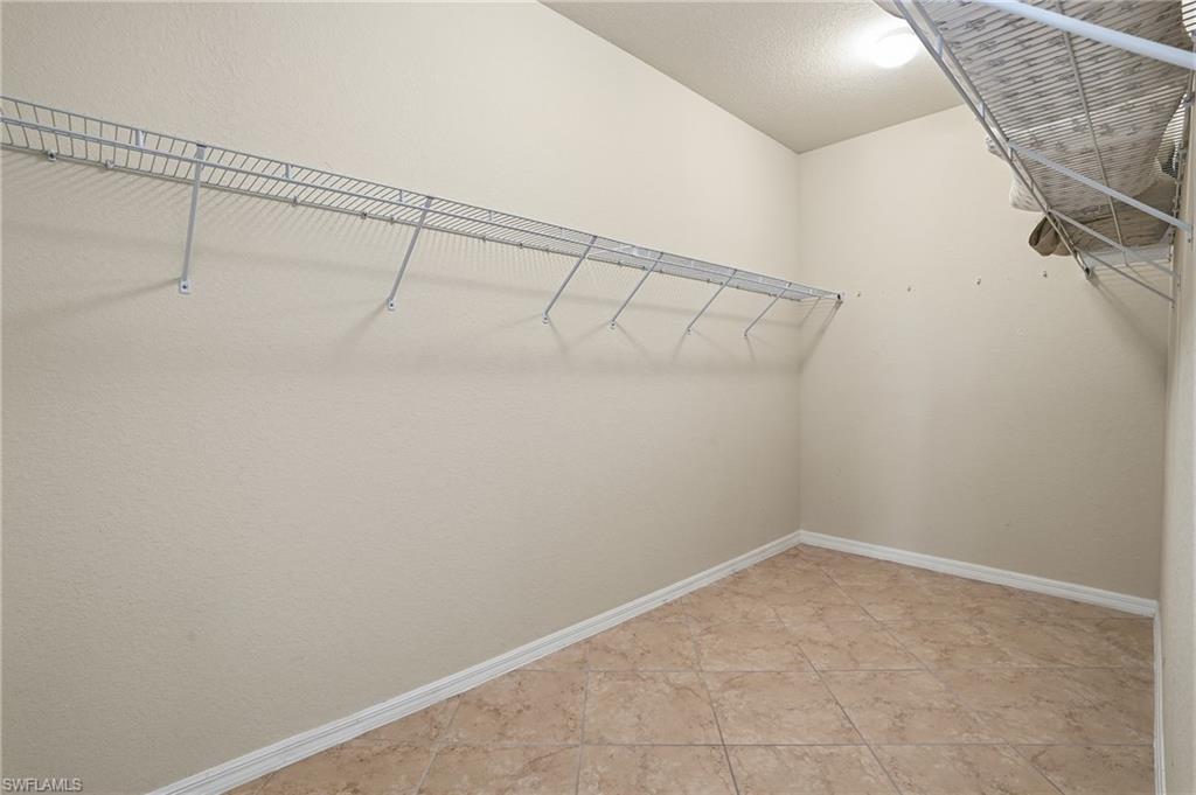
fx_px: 531
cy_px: 398
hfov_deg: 96.8
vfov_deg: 73.7
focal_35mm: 16
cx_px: 598
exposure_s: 1/6
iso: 400
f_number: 9
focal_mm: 16
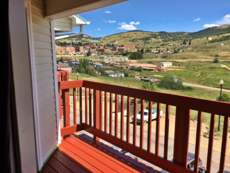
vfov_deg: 45.4
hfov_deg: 58.4
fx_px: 206
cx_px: 115
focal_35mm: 31
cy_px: 86
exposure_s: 1/1045
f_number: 2.4
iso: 25
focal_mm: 3.3
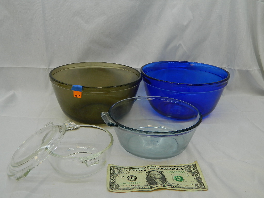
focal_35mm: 35
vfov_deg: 40.7
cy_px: 99
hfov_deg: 52.6
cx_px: 132
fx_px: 267
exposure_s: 1/60
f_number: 3.3
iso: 80
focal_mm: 6.2
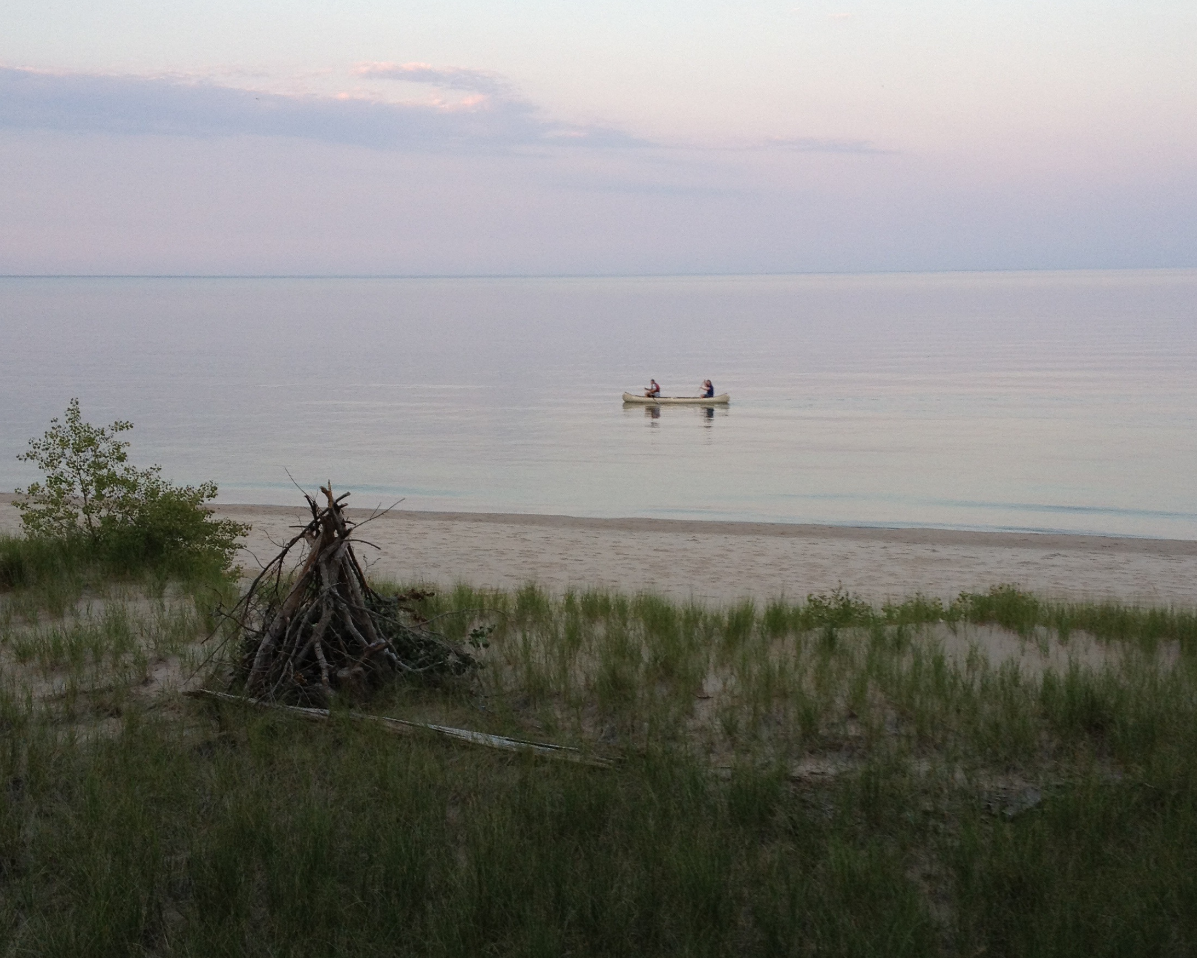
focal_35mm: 51
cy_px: 563
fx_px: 1807
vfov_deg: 29.6
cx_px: 590
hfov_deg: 36.7
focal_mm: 4.28
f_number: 2.4
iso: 64
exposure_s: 1/160
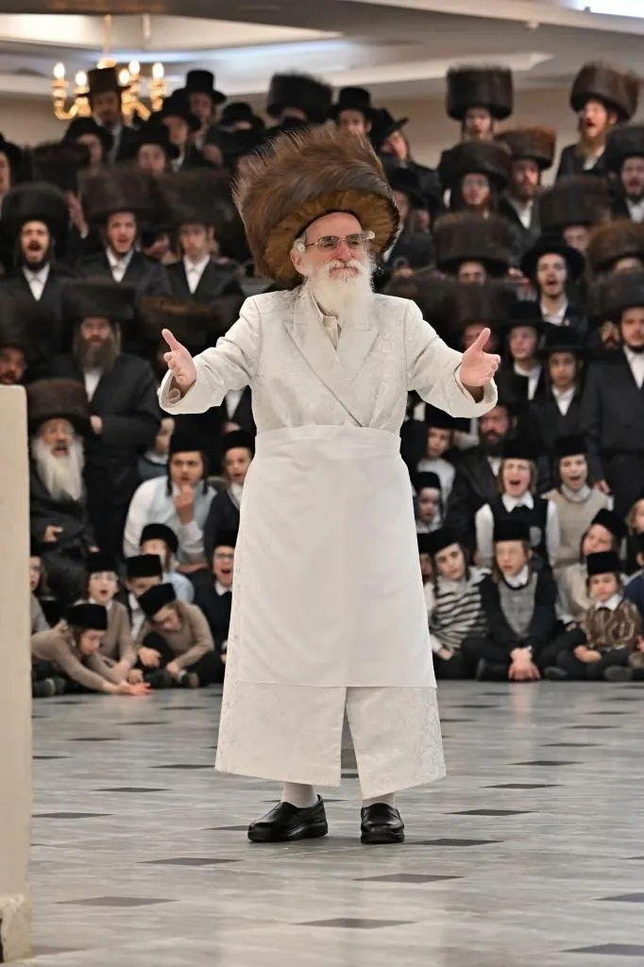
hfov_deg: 7.6
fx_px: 4833
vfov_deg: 11.4
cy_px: 484
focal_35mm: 180
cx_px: 322
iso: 640
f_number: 4
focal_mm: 120
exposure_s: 1/400
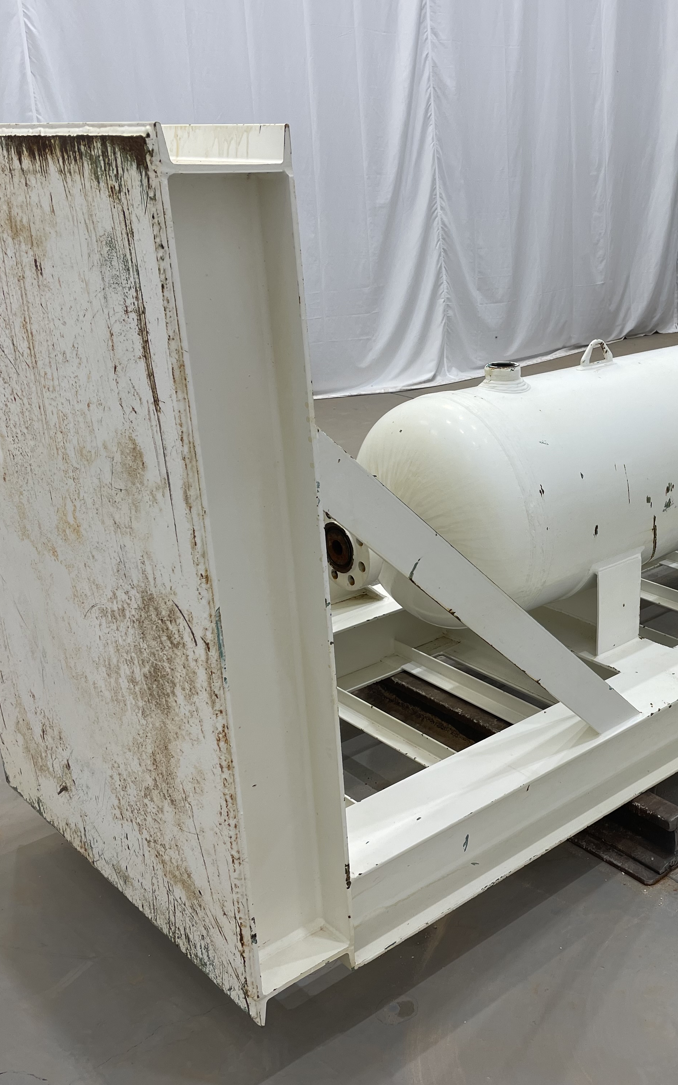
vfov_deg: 52.7
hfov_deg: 33.1
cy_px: 545
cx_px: 574
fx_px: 1094
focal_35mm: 37
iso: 32
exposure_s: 1/121
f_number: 1.6
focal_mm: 4.2
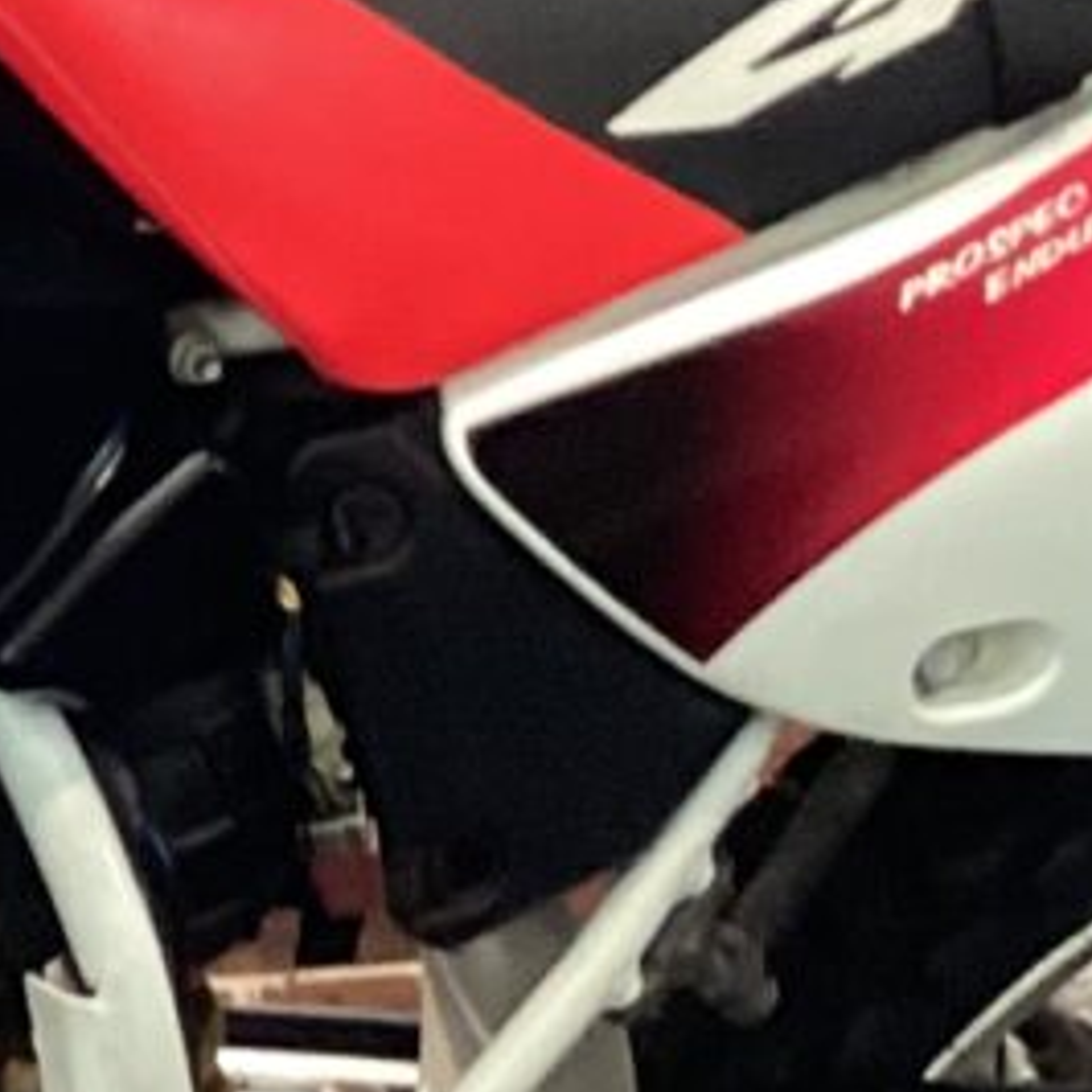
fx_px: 7067
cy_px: 341
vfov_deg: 8.8
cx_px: -899
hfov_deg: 8.5
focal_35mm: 198
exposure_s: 1/40
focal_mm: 3.3
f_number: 2.4
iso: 250
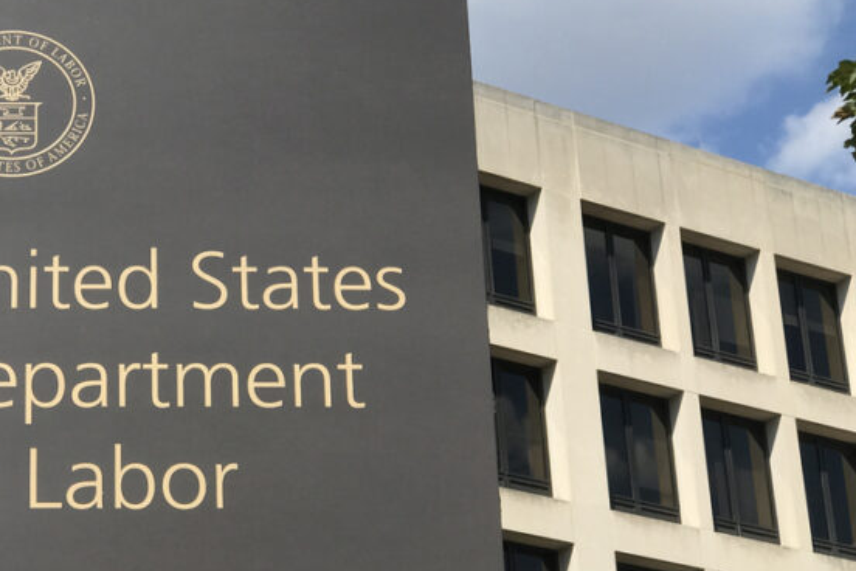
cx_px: 136
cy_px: 338
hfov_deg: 18.4
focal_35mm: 110
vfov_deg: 12.4
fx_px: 2615
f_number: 2.8
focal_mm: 6.6
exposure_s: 1/997
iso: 20
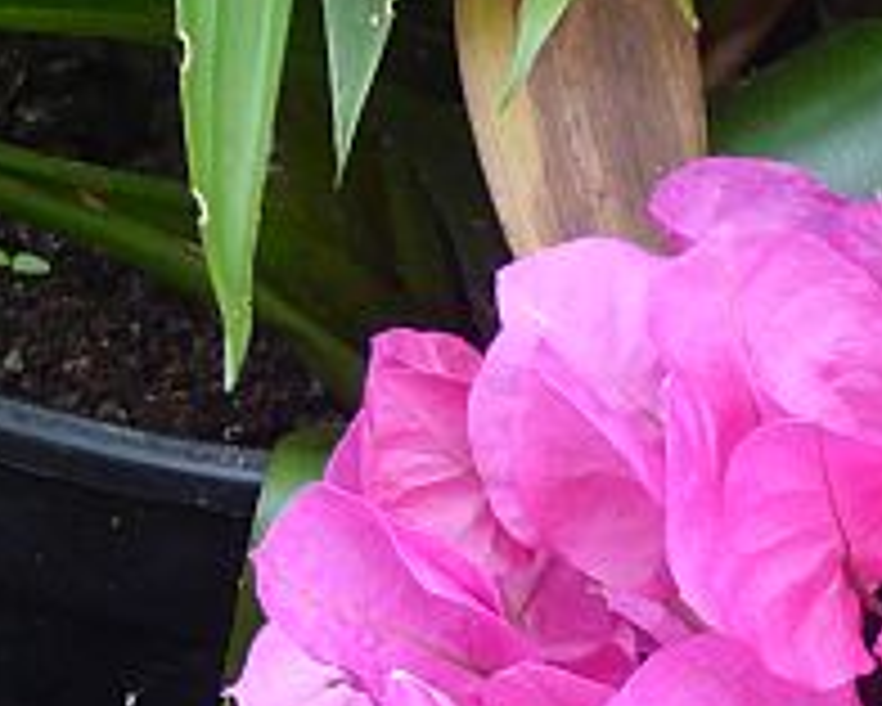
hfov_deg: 5.2
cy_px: 1057
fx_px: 9715
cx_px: 1116
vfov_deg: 4.1
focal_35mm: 372
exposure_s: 1/50
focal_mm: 19
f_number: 5.1
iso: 400
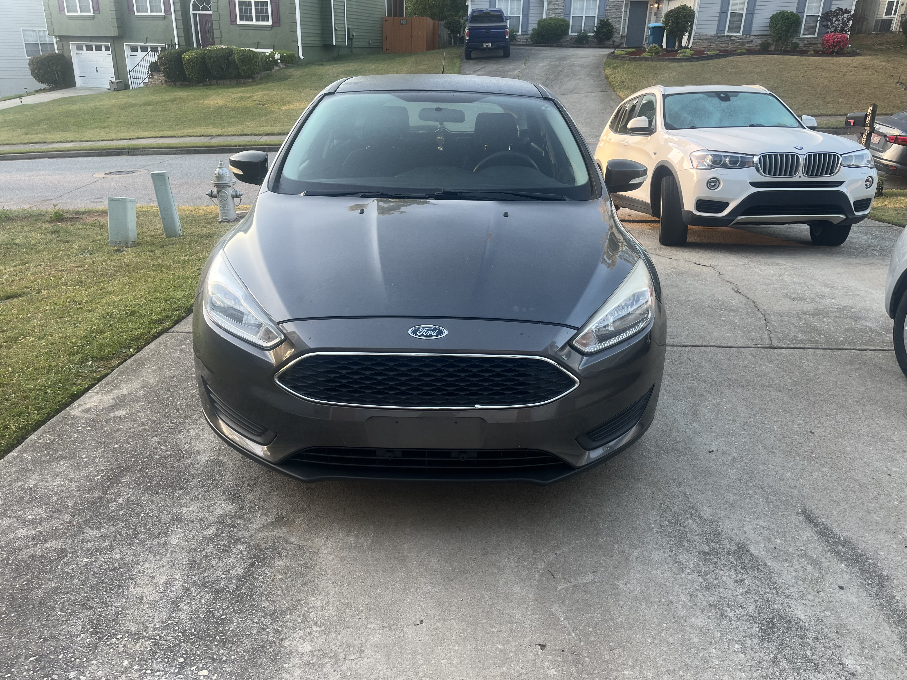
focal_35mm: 26
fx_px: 681
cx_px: 454
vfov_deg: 53.1
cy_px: 340
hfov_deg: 67.3
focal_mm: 5.1
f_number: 1.6
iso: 50
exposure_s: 1/122
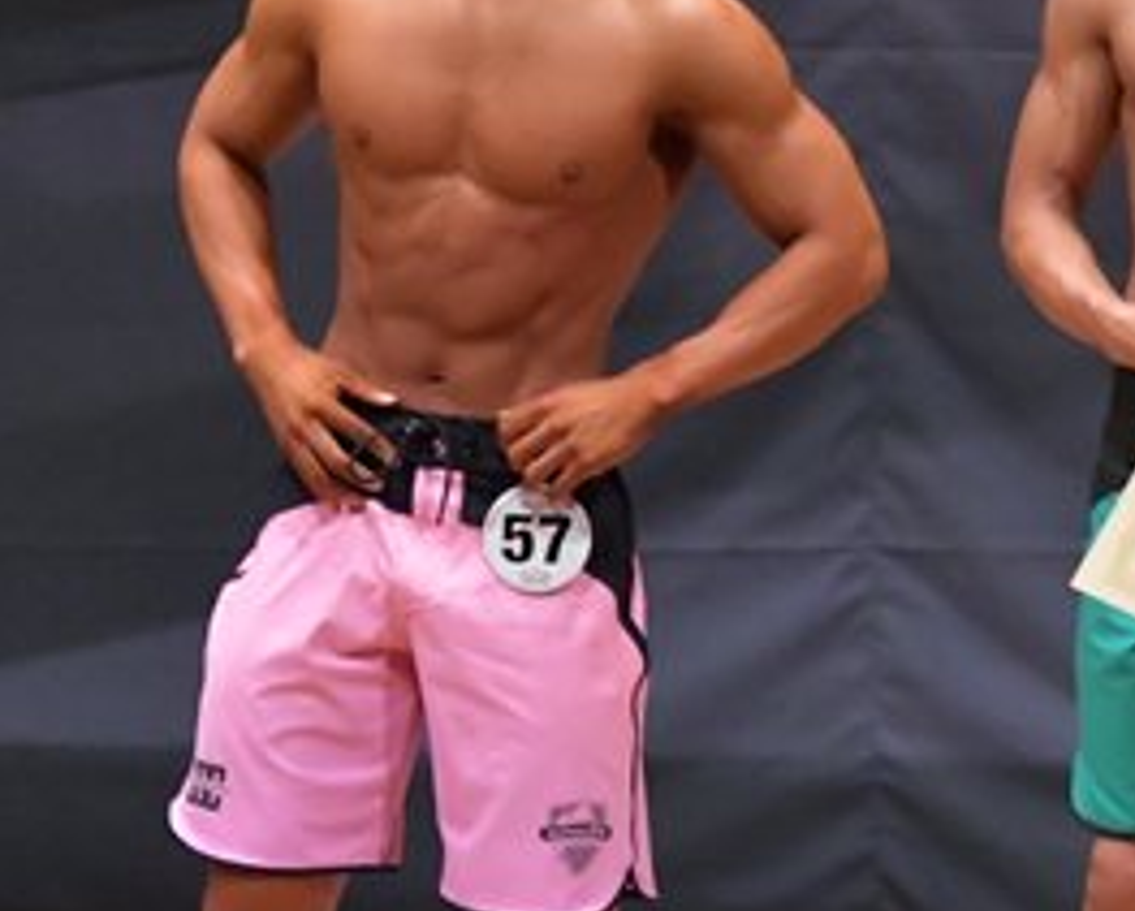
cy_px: 518
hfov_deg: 2.7
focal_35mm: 704
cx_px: 352
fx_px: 23675
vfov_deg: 2.2
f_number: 5.6
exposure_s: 1/400
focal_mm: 170
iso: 8000
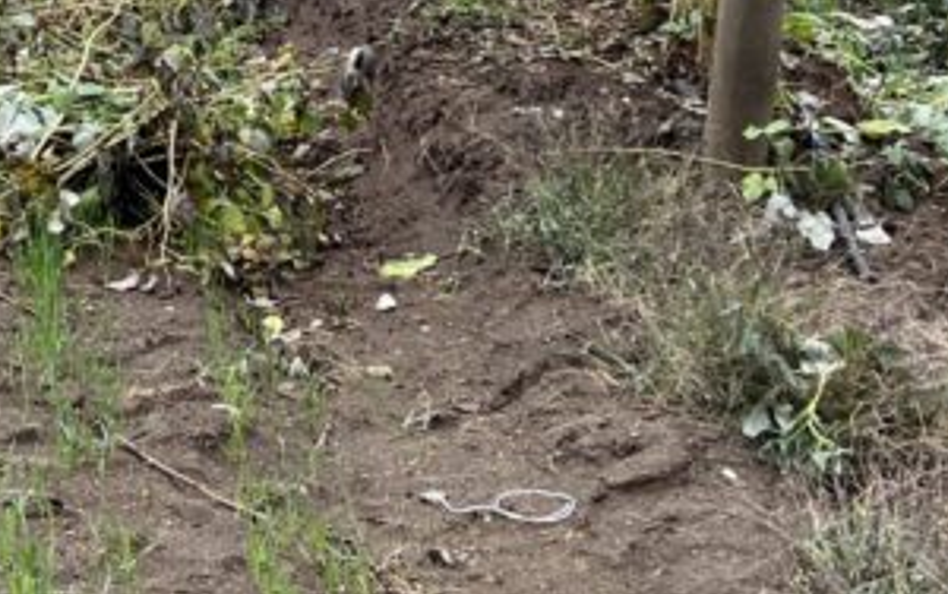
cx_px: 136
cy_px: -107
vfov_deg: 13.6
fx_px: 2430
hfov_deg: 21.7
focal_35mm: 94
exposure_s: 1/949
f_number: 1.5
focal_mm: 5.7
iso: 50
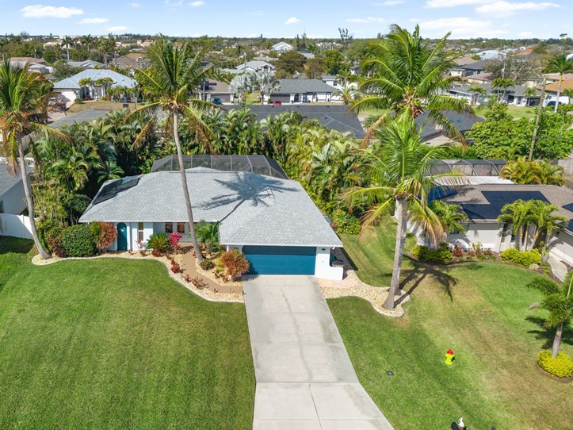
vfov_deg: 41.7
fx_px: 563
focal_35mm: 34
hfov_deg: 53.2
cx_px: 204
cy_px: 192
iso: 100
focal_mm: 8.67
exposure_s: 1/800
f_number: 1.8
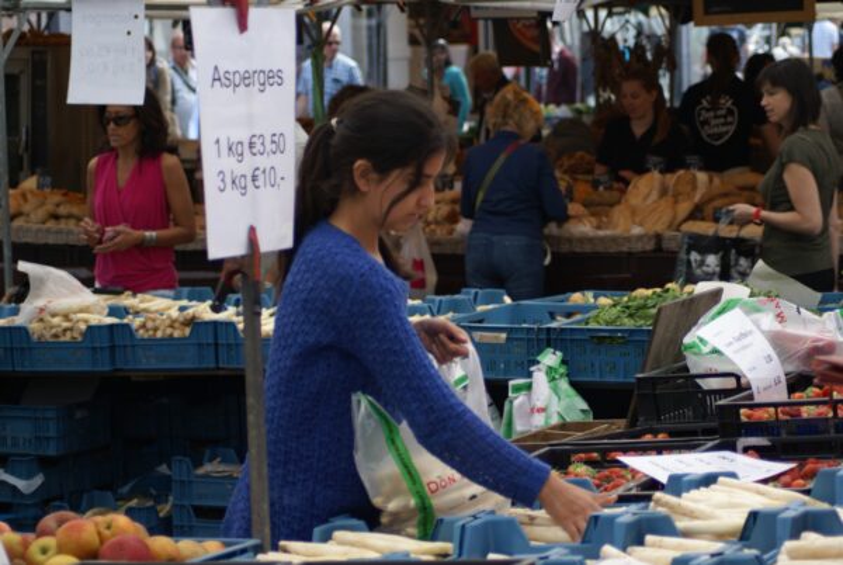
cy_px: 282
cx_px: 422
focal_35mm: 105
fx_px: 2462
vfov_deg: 13.1
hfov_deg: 19.4
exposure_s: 1/125
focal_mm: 70
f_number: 4
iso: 100
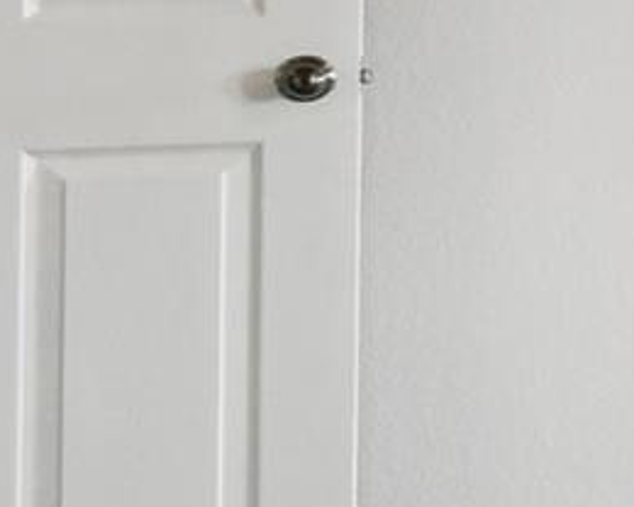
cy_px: -191
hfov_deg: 9.1
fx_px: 2083
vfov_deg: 13.3
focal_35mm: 111
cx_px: 2329
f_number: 8
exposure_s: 1/50
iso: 400
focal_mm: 10
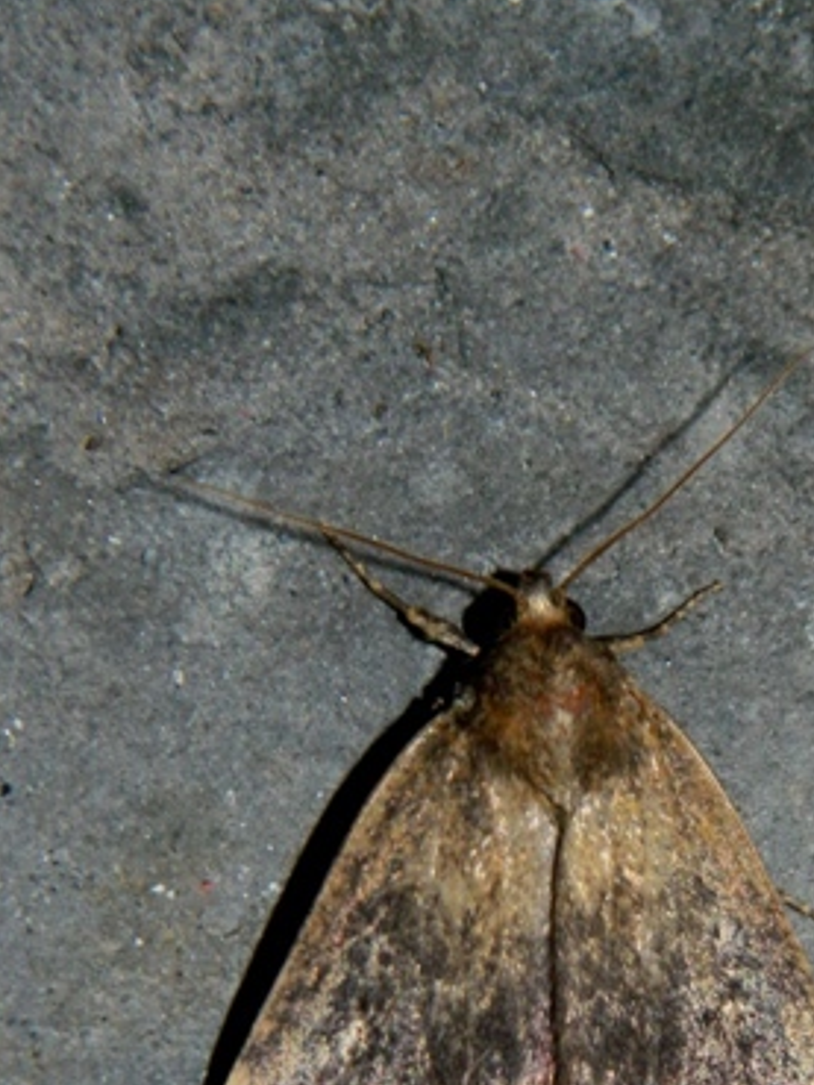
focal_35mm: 167
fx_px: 5233
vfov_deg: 11.7
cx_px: 605
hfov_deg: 8.9
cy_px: 1001
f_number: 11.9
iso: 200
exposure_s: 1/30
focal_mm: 15.1
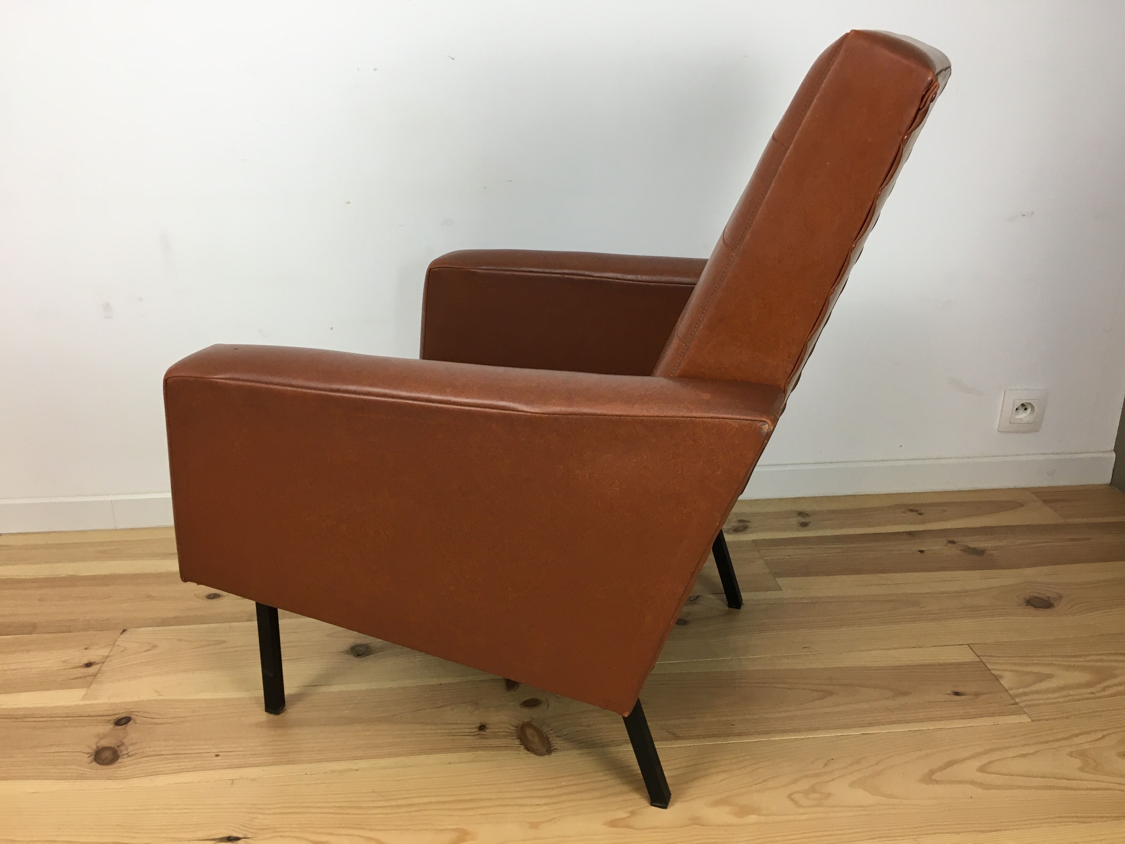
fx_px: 942
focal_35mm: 29
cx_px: 562
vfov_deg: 48.2
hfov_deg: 61.7
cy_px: 422
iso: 40
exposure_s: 1/33
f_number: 2.2
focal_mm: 4.15
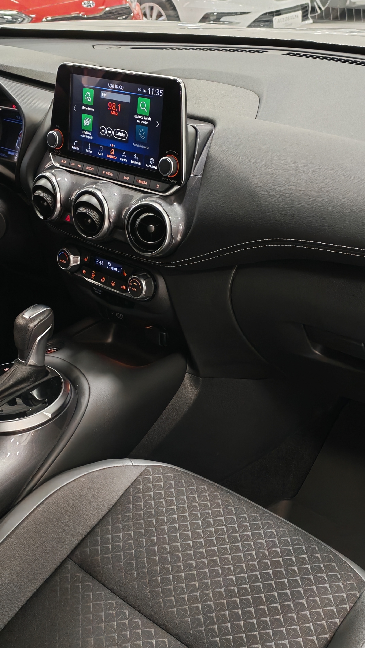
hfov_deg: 24.6
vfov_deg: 42.9
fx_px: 826
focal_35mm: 48
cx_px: 87
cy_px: 324
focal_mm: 6.12
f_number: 1.9
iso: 786
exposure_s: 1/50
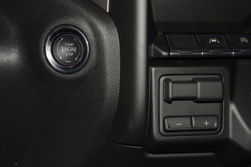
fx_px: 732
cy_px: 84
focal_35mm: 105
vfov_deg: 13.0
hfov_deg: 19.5
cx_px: 126
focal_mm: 70
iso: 100
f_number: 8
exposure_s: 1/125
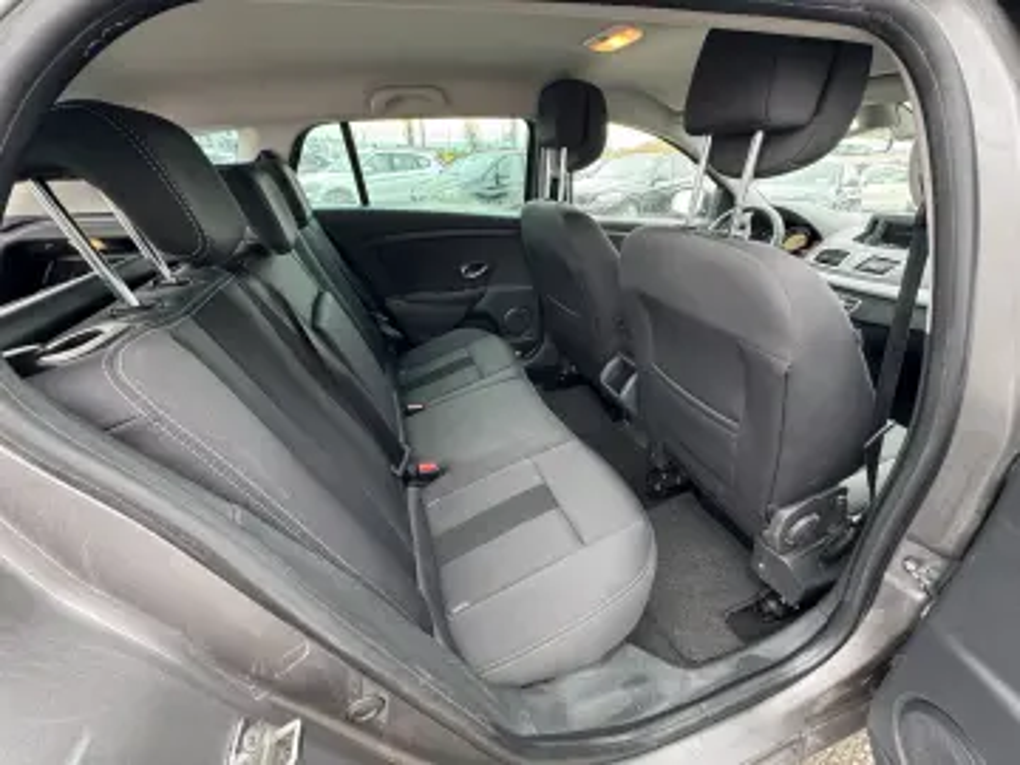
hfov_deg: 102.1
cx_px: 510
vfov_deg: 85.7
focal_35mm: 14
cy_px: 382
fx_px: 413
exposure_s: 1/66
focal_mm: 2.22
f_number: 2.2
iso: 320
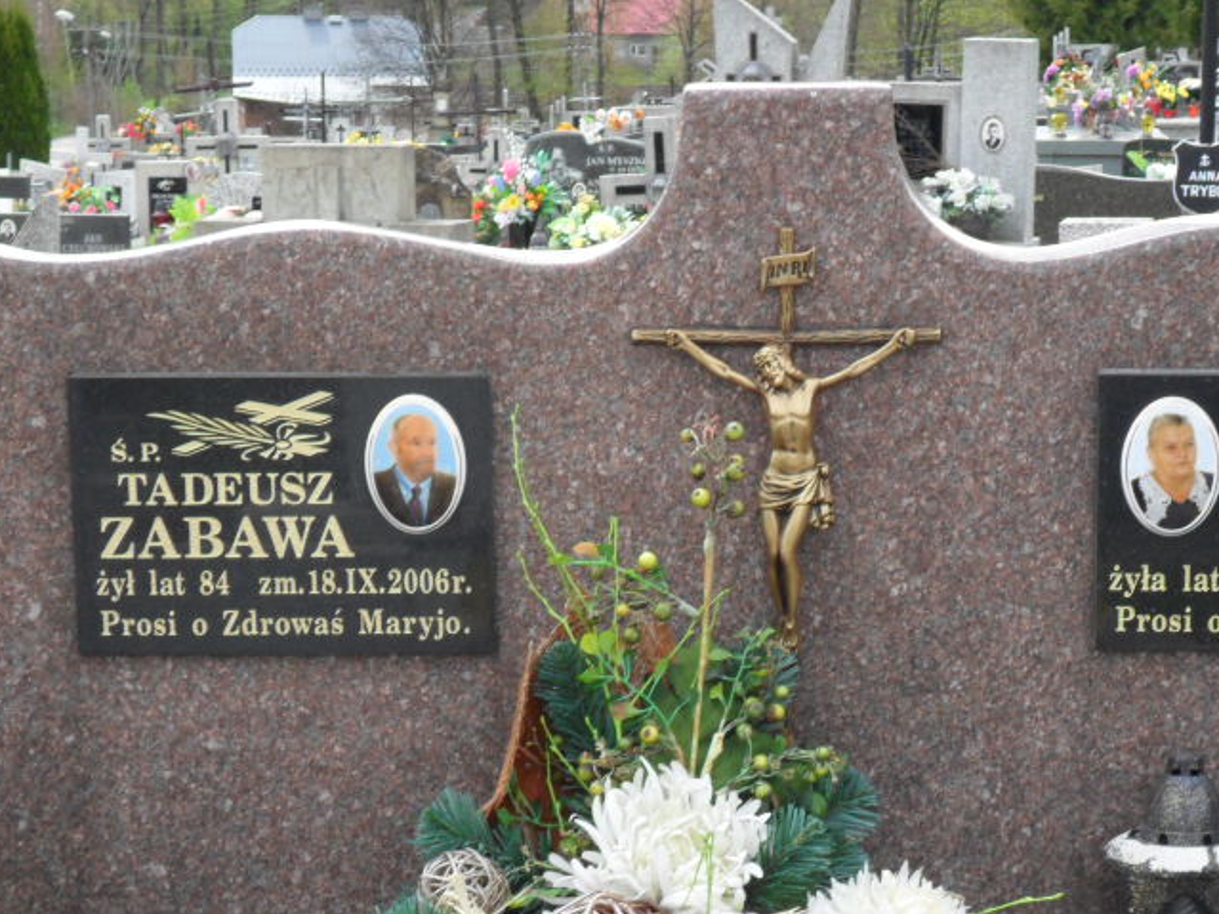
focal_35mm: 101
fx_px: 3556
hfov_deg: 19.4
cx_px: 767
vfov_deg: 14.6
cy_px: 519
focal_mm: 11.2
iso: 100
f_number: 5.6
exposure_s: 1/125
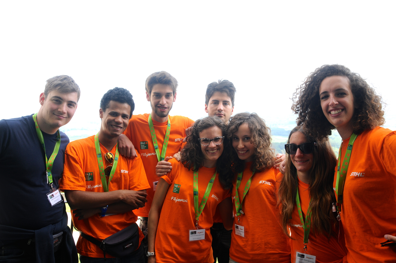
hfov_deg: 57.3
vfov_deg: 39.9
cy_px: 132
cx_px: 198
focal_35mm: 33
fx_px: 363
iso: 250
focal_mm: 22
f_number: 7.1
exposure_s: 1/125
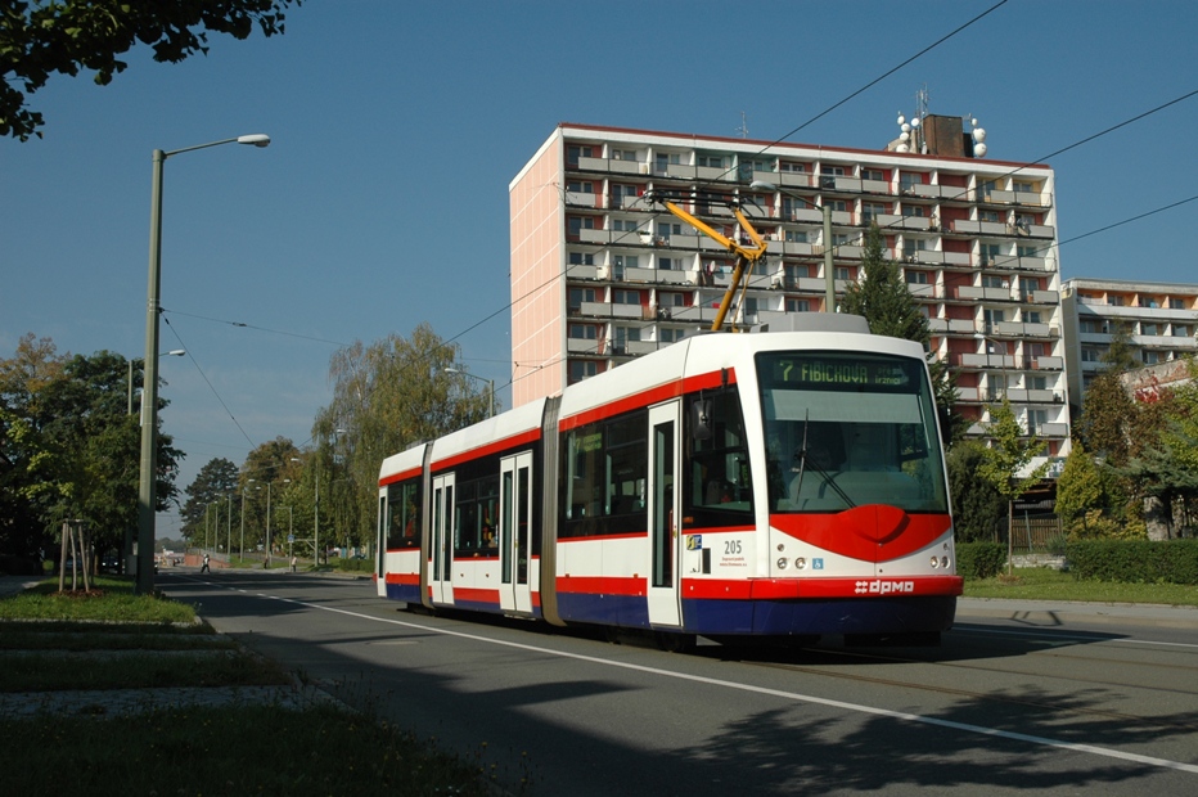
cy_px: 398
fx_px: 1347
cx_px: 599
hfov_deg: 48.0
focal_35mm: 40
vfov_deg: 33.0
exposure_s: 1/1000
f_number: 7.1
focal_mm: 27
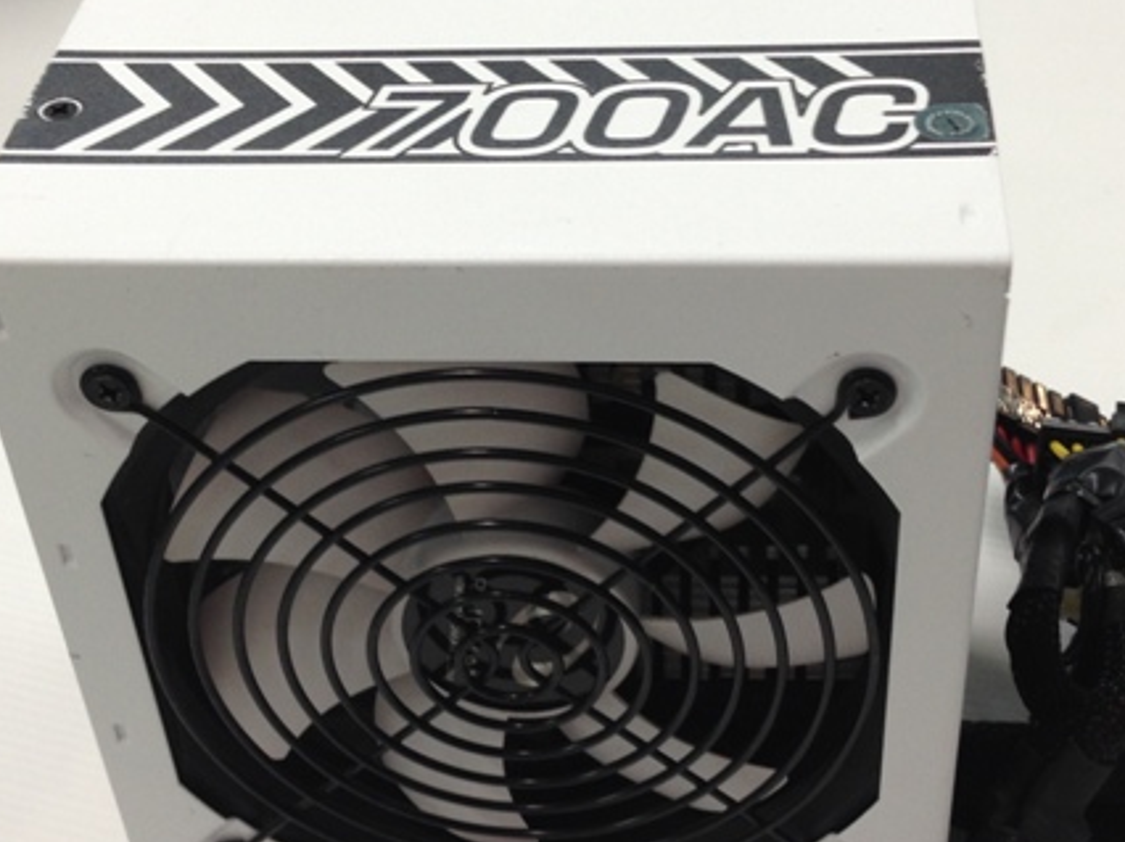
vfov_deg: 23.6
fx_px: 2014
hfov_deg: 31.2
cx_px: 592
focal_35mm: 62
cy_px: 488
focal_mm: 4.12
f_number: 2.4
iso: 50
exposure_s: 1/20
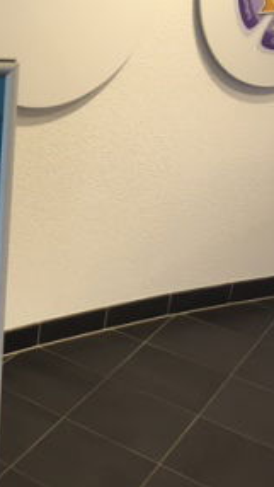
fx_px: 710
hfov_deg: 19.7
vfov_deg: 37.8
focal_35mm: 55
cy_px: 236
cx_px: -104
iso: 80
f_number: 2.2
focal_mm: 4.15
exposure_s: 1/33
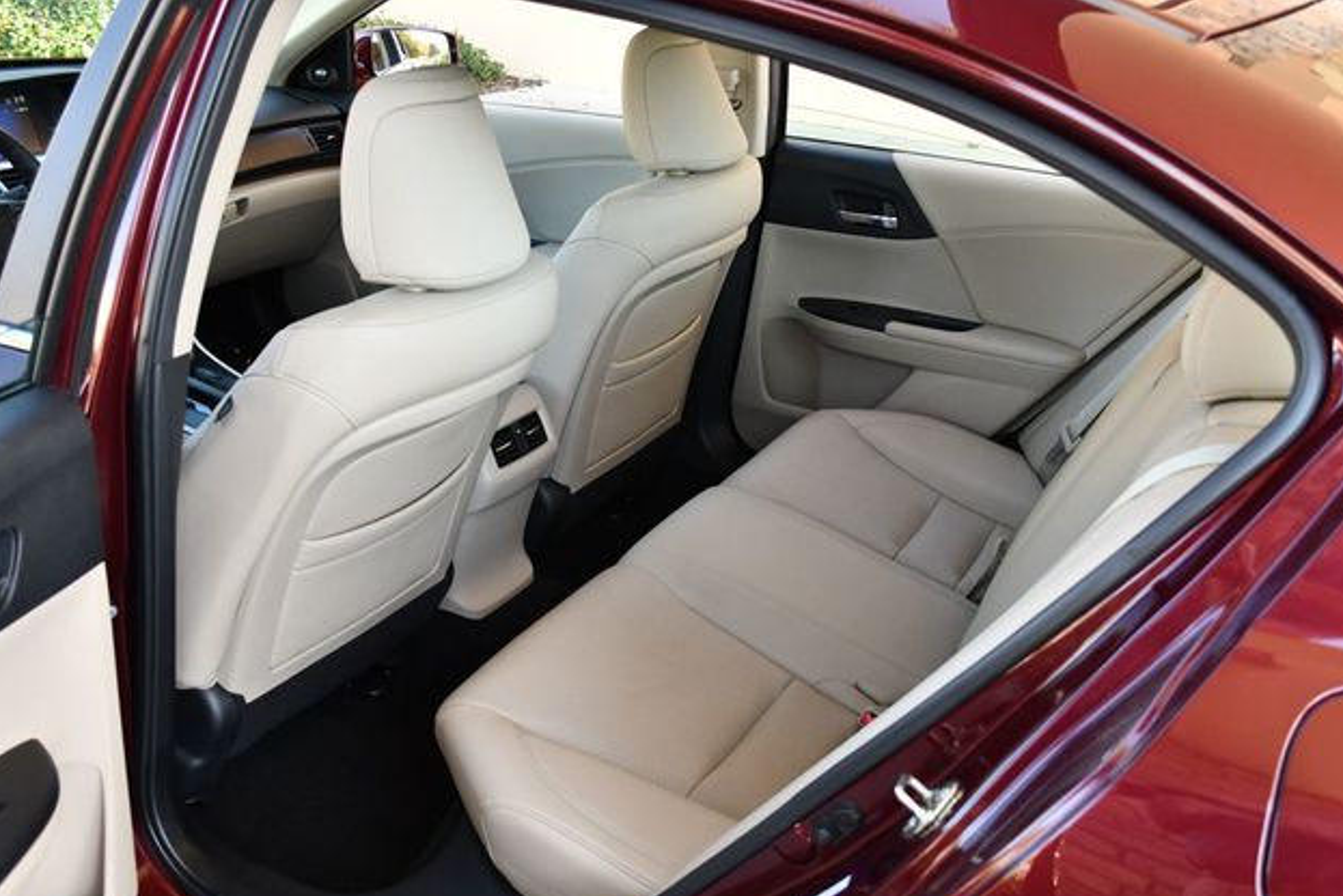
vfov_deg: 36.0
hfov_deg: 51.9
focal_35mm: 37
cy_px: 459
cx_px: 668
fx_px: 1381
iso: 500
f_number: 3.5
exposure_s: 1/250
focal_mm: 18
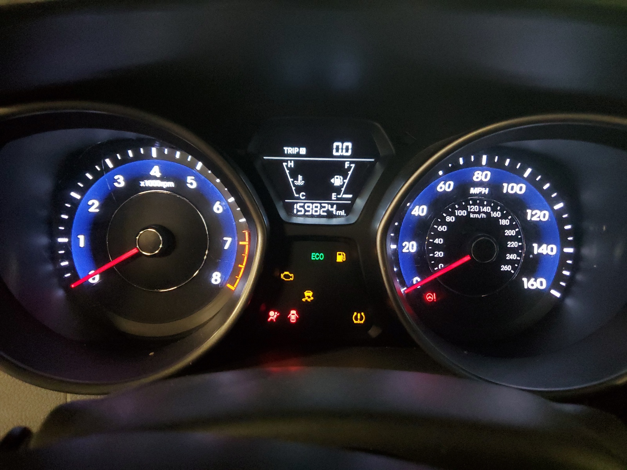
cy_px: 235
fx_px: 471
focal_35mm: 26
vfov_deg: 53.1
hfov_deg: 67.3
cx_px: 314
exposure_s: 1/60.2
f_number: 1.5
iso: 384
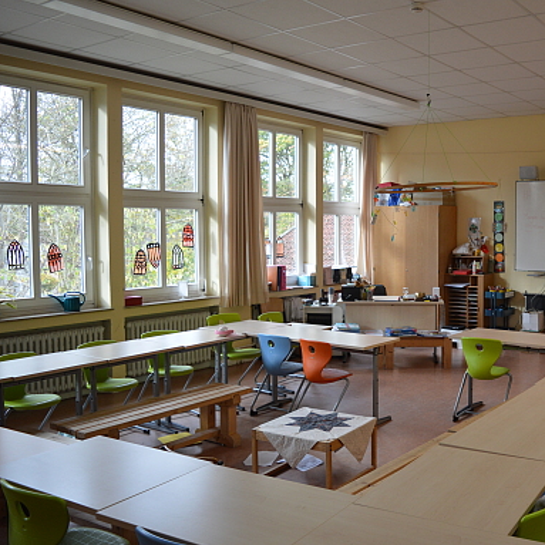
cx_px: 412
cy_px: 271
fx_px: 623
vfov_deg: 47.2
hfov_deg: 45.5
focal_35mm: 35
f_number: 4
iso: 400
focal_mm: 18
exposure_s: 1/60
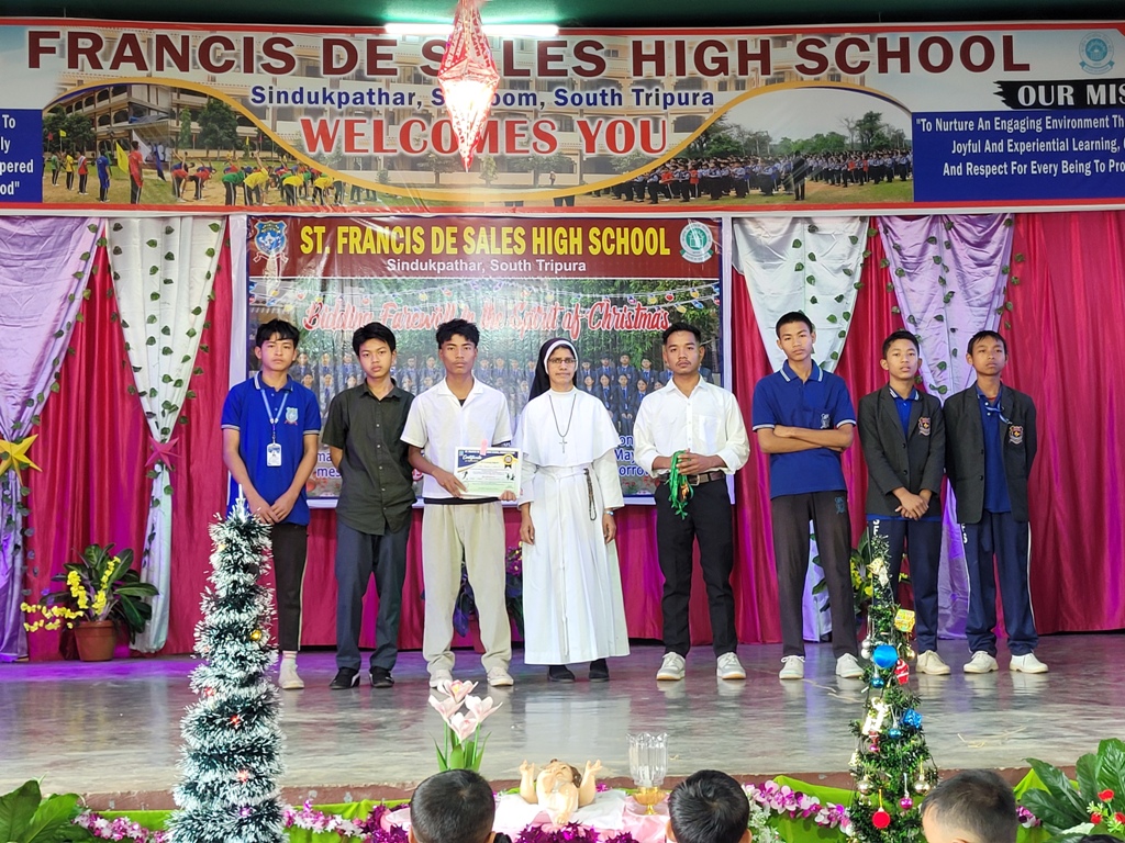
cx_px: 562
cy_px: 422
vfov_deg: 53.1
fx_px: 845
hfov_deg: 67.3
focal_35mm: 26
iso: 80
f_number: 1.8
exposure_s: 1/100
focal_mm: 5.4
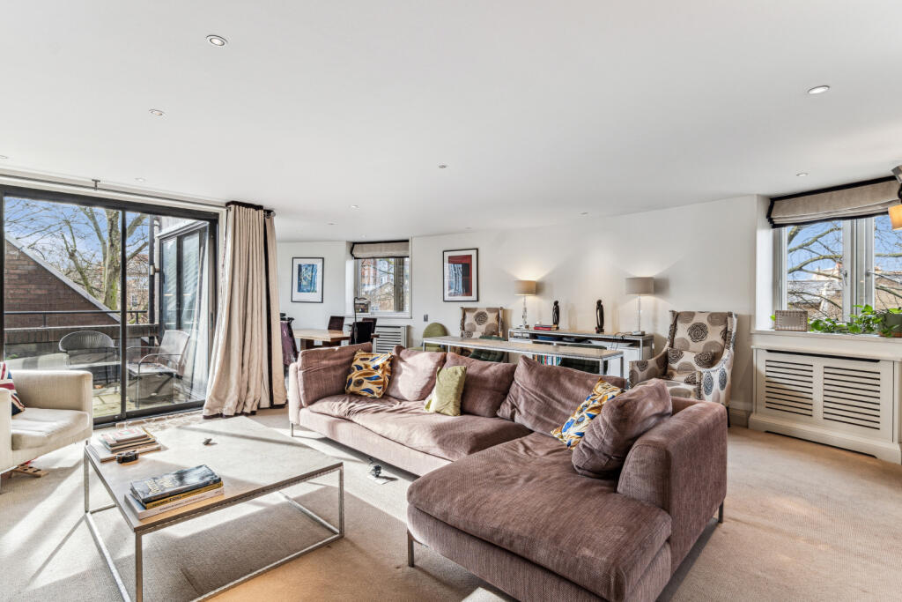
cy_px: 301
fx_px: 401
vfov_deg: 73.8
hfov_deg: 96.7
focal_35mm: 16
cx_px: 451
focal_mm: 16
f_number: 11
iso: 400
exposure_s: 1/50
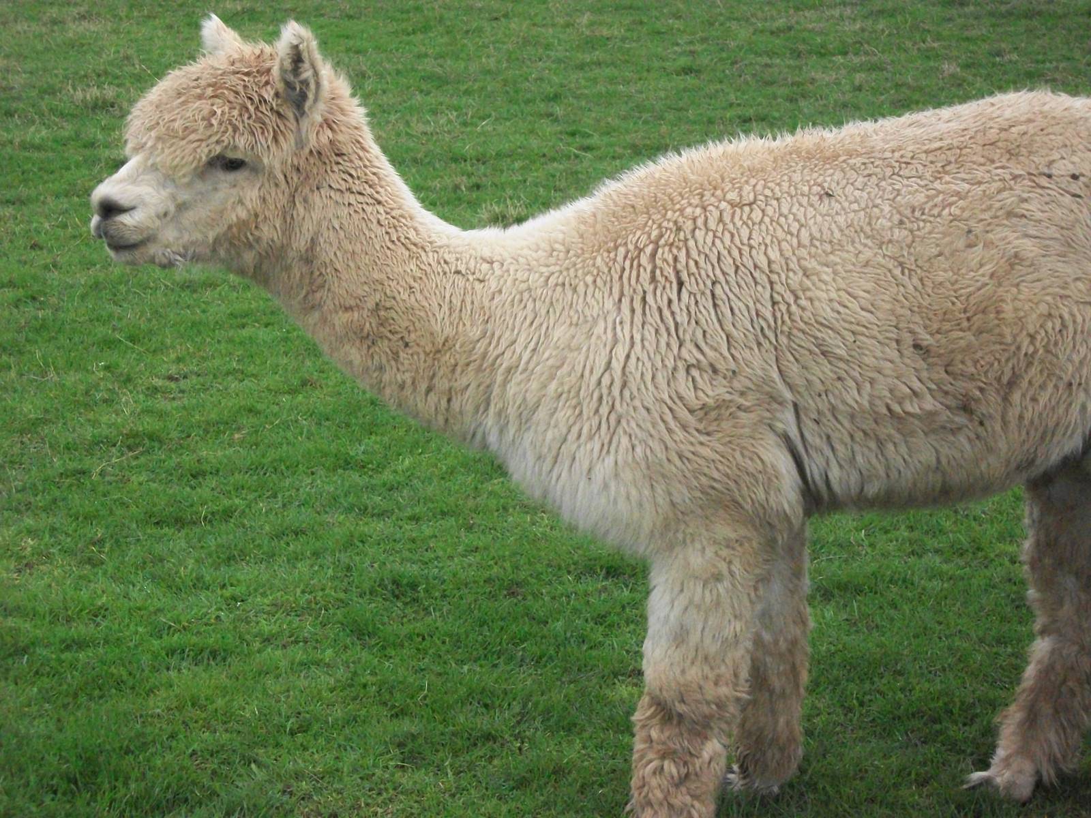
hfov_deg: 25.3
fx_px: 2427
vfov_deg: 19.1
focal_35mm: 77
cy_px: 409
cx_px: 546
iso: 596
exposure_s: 1/500
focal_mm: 13.7
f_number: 4.6
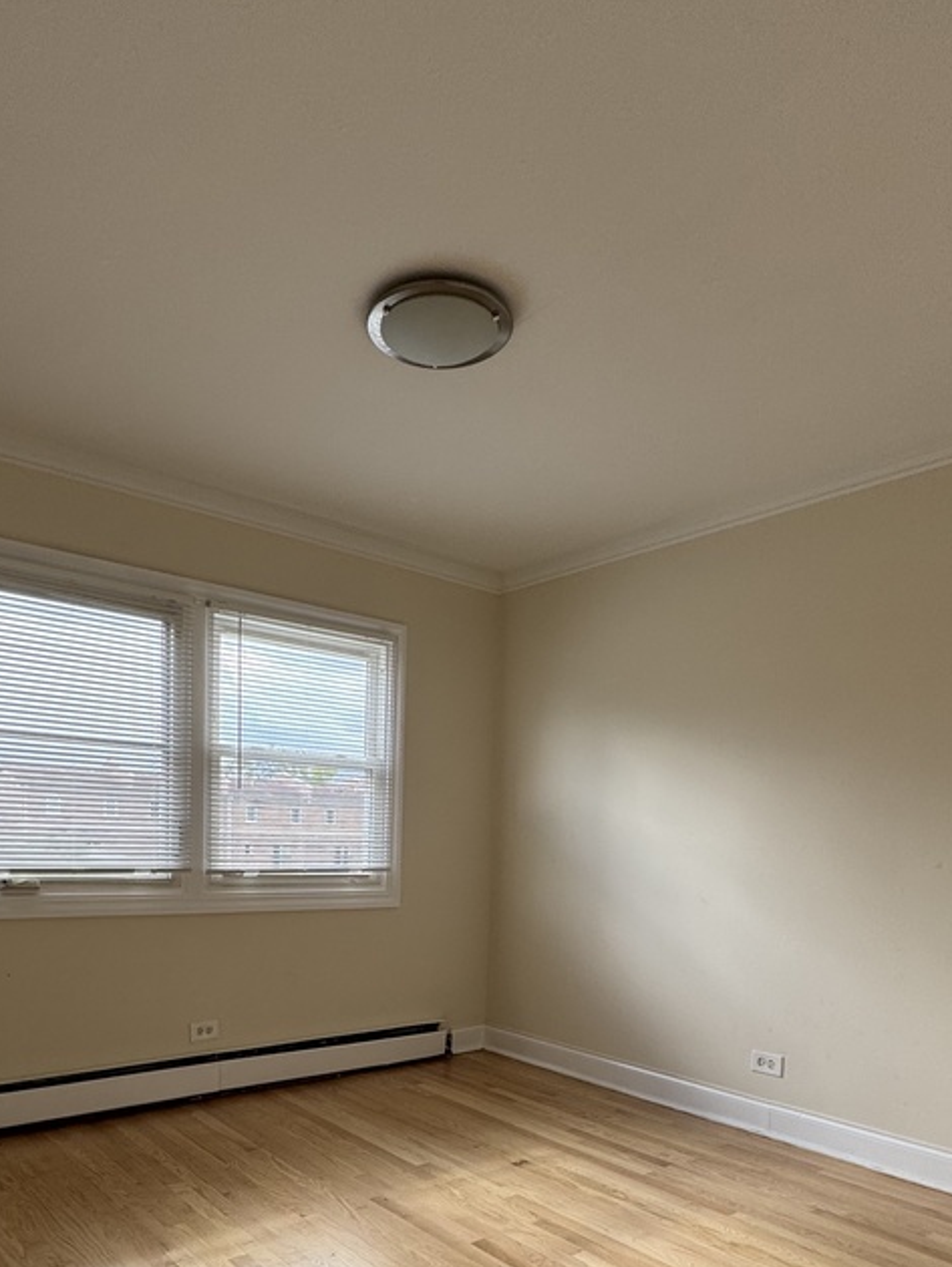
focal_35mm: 24
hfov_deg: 56.7
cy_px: 911
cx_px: 415
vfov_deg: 68.1
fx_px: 879
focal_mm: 2.22
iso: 80
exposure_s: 1/120
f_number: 2.2
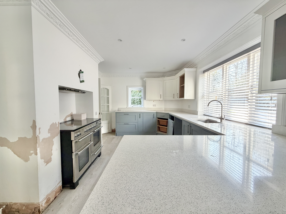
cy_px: 107
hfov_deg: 102.1
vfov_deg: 85.7
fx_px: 116
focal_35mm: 14
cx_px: 143
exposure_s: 1/60
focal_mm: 2.22
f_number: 2.2
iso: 400
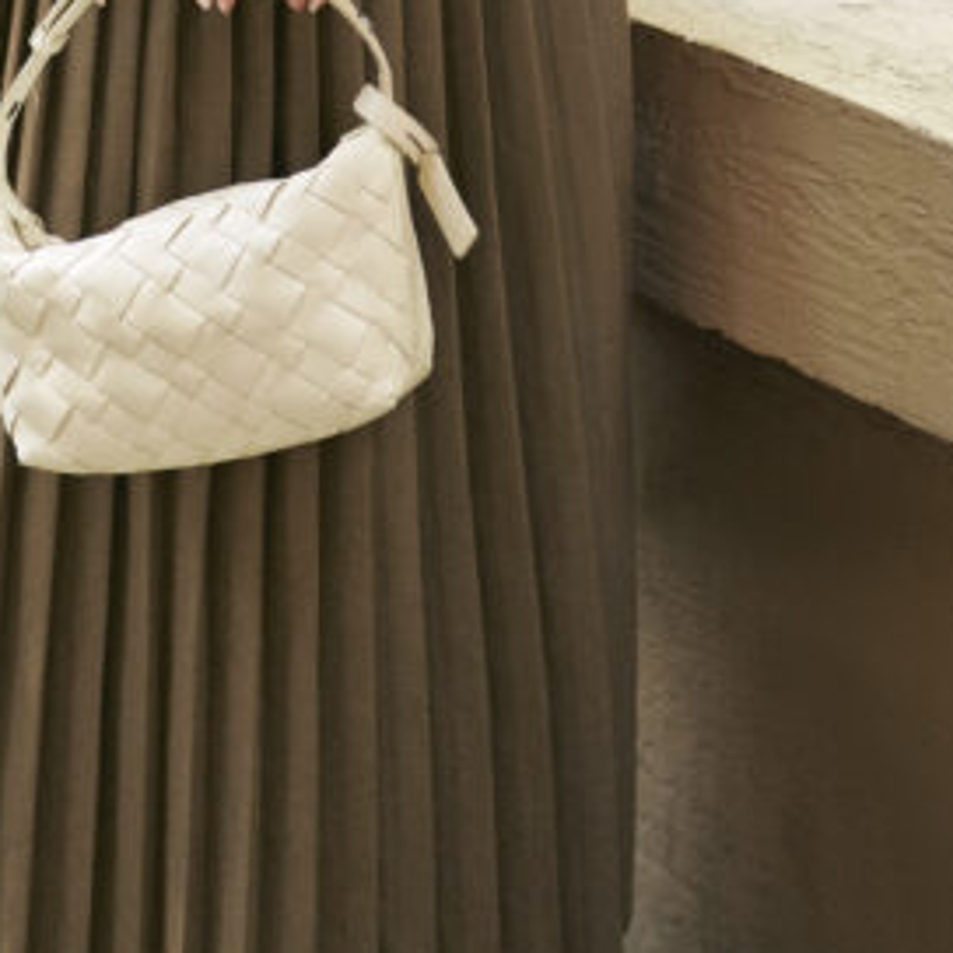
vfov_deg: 10.8
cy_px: -541
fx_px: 4828
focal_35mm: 155
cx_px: 455
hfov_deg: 11.3
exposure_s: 1/1250
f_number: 1.4
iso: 400
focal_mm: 50
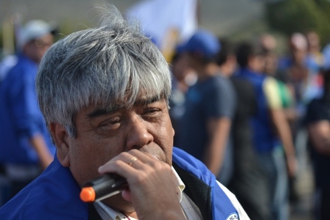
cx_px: 165
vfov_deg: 8.7
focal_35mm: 158
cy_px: 110
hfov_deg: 13.0
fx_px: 1443
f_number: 5.6
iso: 400
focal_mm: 105
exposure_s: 1/1250
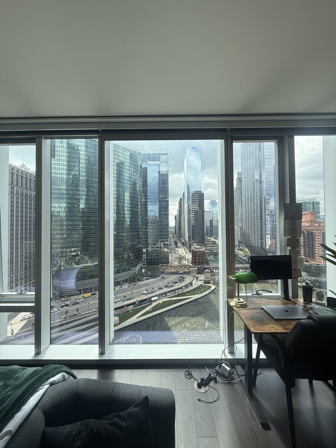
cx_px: 168
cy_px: 224
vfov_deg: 102.1
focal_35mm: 14
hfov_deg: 85.7
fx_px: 181
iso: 50
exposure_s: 1/455
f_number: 2.2
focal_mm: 2.22
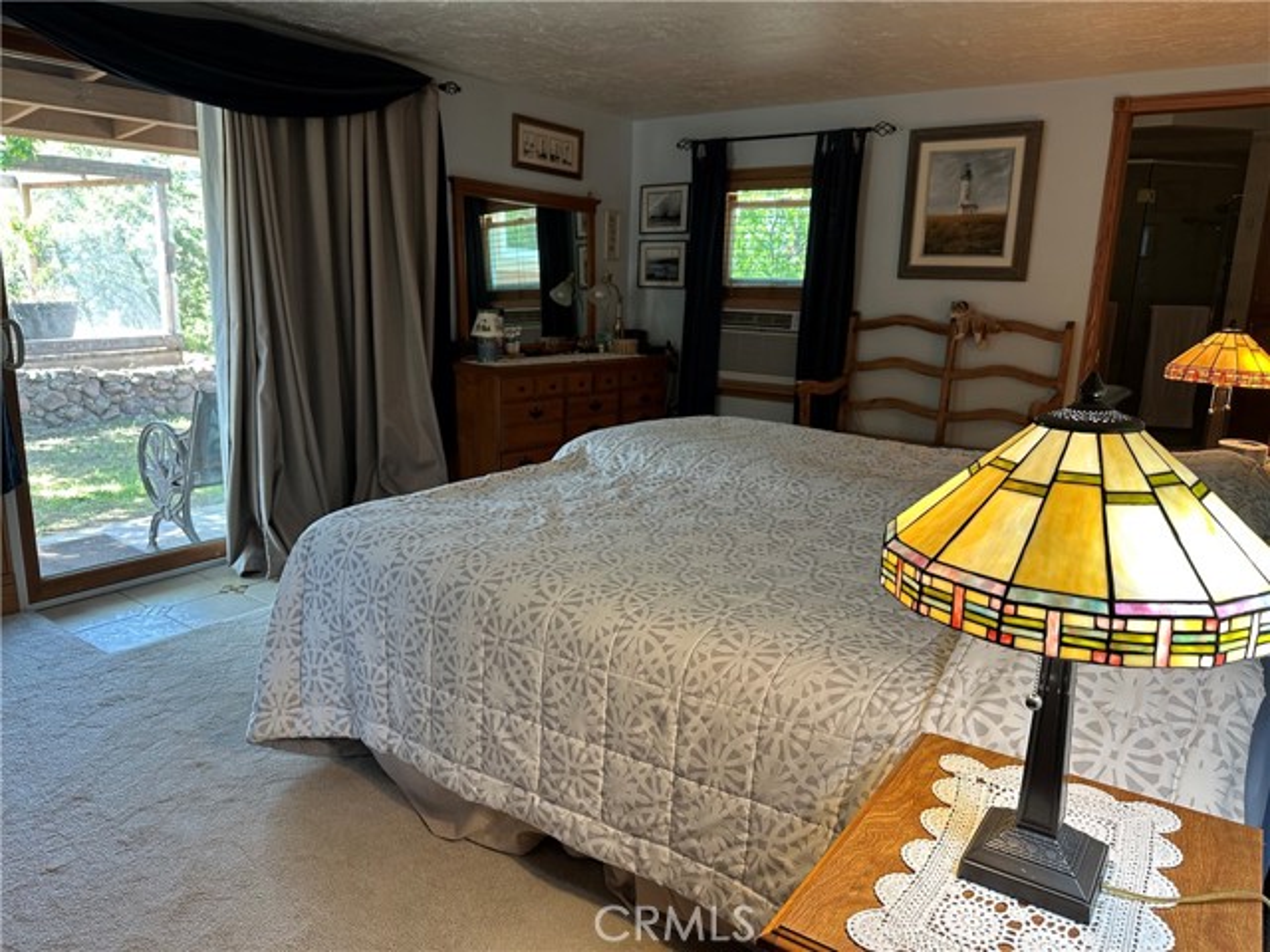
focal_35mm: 24
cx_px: 635
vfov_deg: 56.8
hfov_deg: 71.6
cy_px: 476
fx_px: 881
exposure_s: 1/120
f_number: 1.78
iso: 160
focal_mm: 6.86
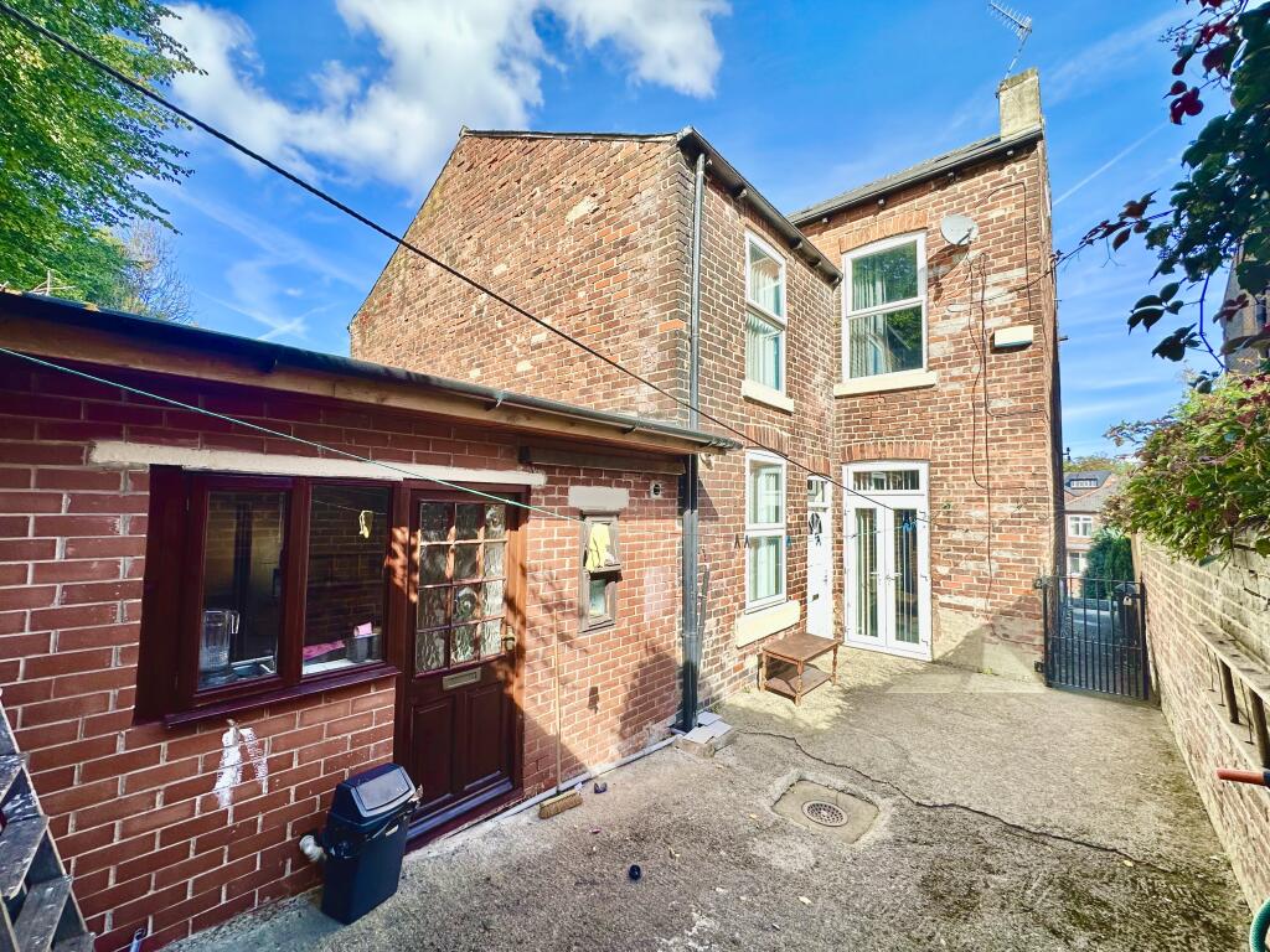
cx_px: 635
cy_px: 476
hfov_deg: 102.1
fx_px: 514
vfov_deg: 85.7
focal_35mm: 14
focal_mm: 2.22
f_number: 2.2
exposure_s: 1/360
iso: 40
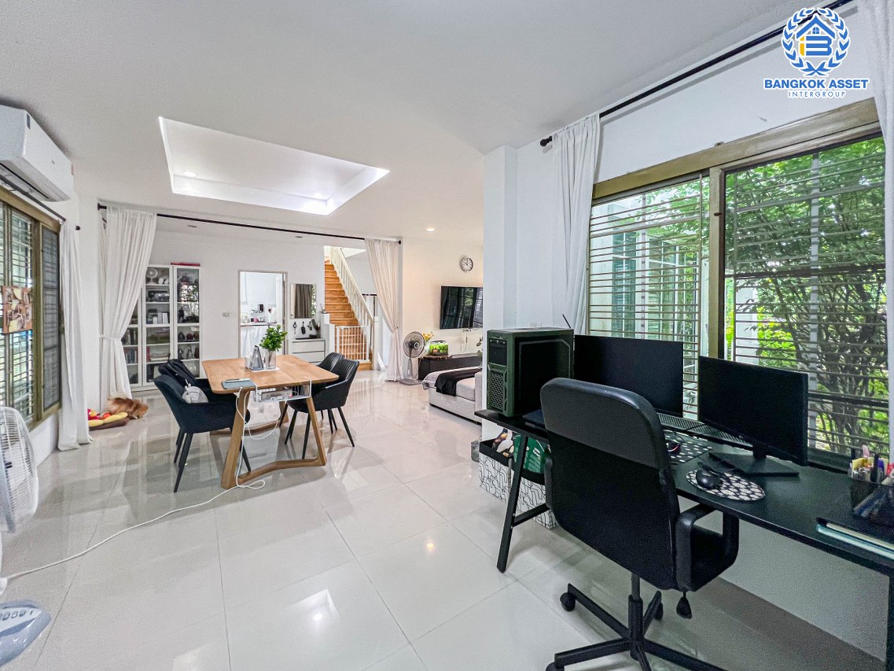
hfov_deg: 106.2
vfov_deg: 89.9
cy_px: 336
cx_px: 447
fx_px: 336
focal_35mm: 13
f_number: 1.8
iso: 250
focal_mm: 1.57
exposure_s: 1/50
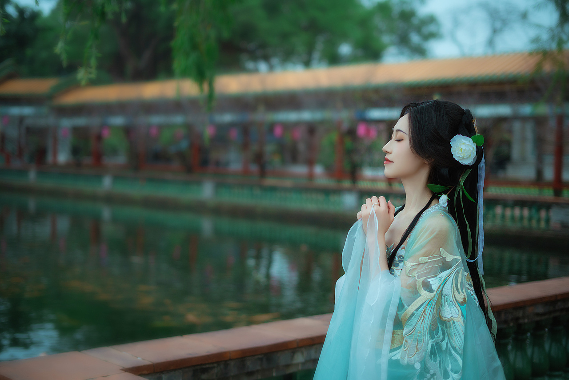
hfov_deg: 39.6
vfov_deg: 27.0
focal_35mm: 50
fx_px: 790
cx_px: 284
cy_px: 190
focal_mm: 50
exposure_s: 1/320
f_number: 2
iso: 500
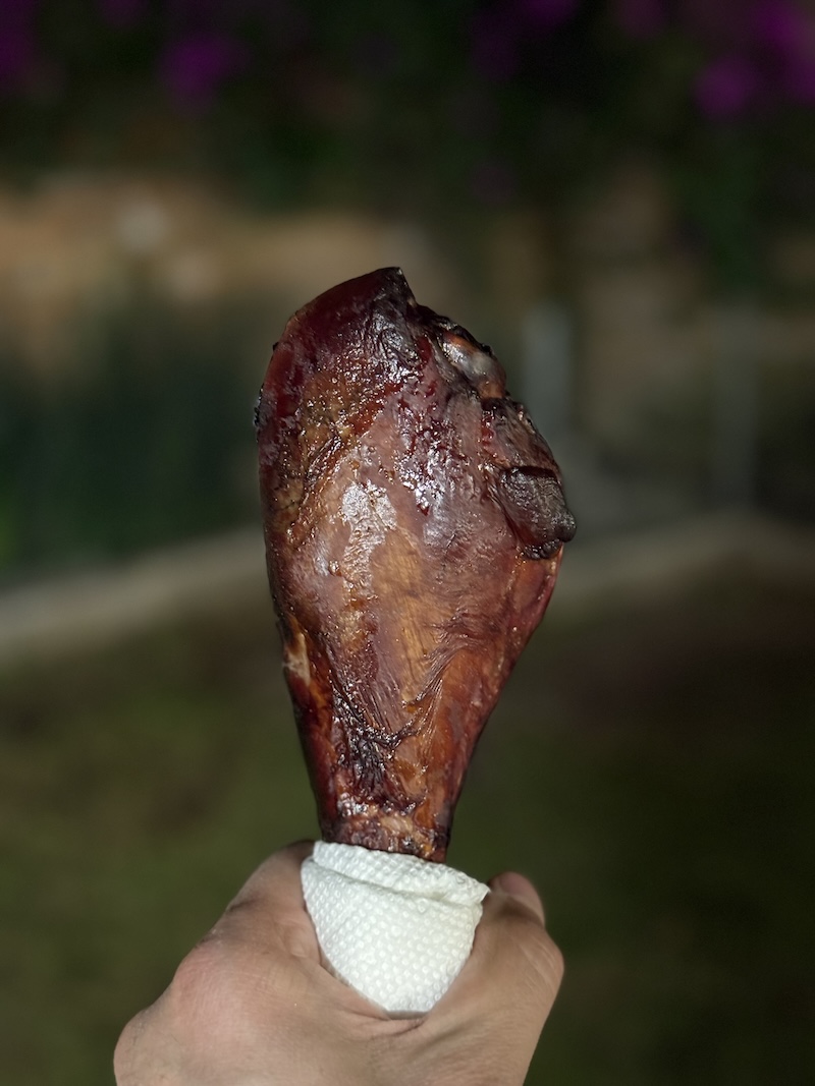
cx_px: 408
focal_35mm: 48
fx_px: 1507
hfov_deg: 30.3
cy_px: 543
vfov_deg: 39.7
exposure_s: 1/20
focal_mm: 6.76
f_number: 1.78
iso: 1000
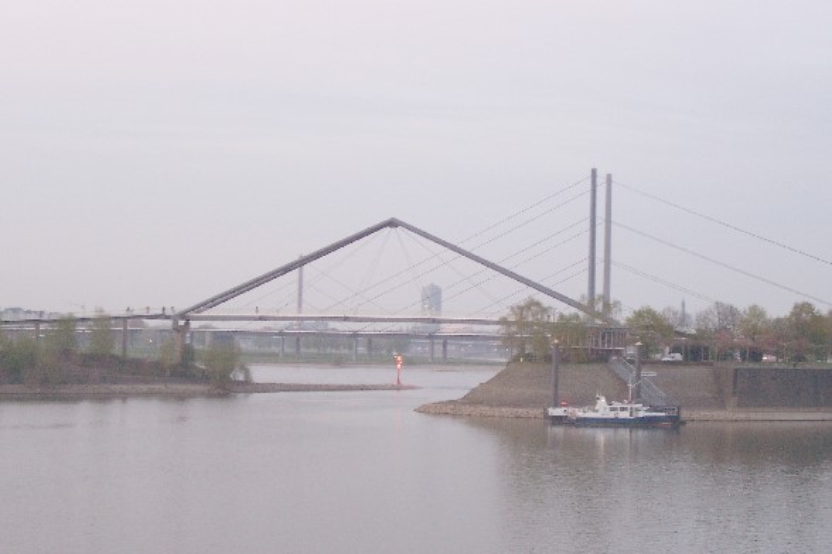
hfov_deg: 30.5
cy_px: 277
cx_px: 416
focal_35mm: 66
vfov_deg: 20.6
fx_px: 1525
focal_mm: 10.8
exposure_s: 1/15
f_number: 4
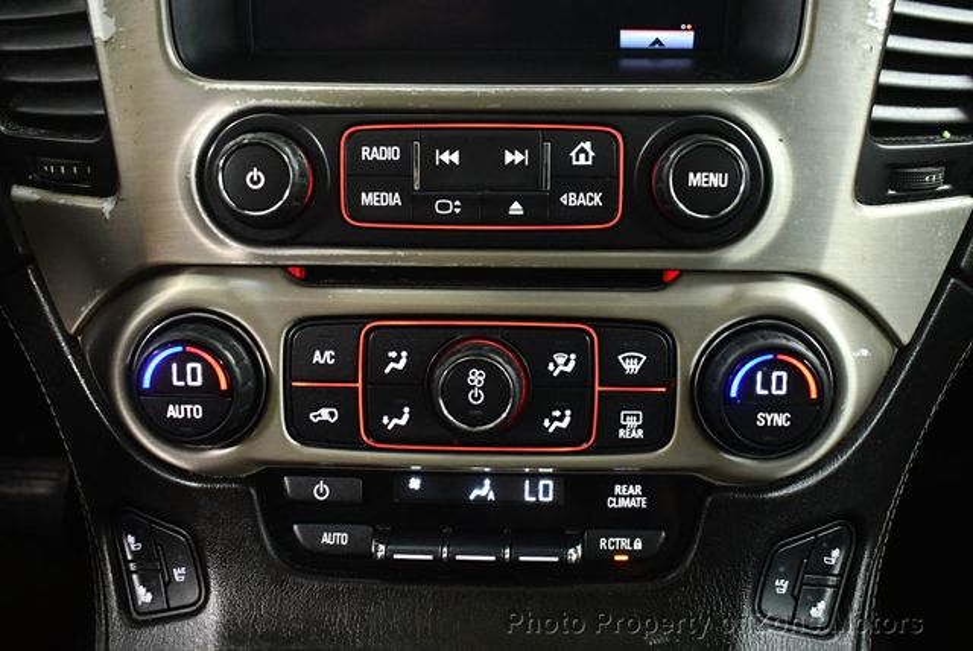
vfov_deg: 36.9
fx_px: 974
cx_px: 486
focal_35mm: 36
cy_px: 326
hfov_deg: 53.1
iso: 3600
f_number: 3.5
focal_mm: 18
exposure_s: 1/60
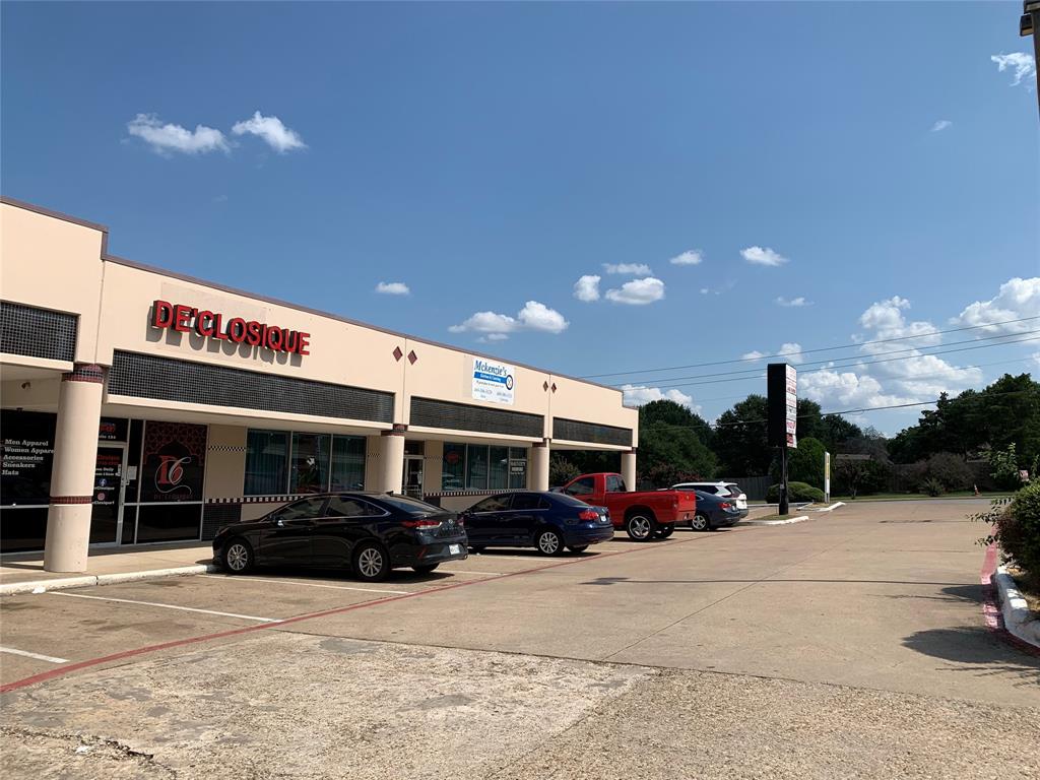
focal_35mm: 26
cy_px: 390
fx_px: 781
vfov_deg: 53.1
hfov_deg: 67.3
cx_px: 520
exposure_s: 1/3289
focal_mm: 4.25
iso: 25
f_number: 1.8
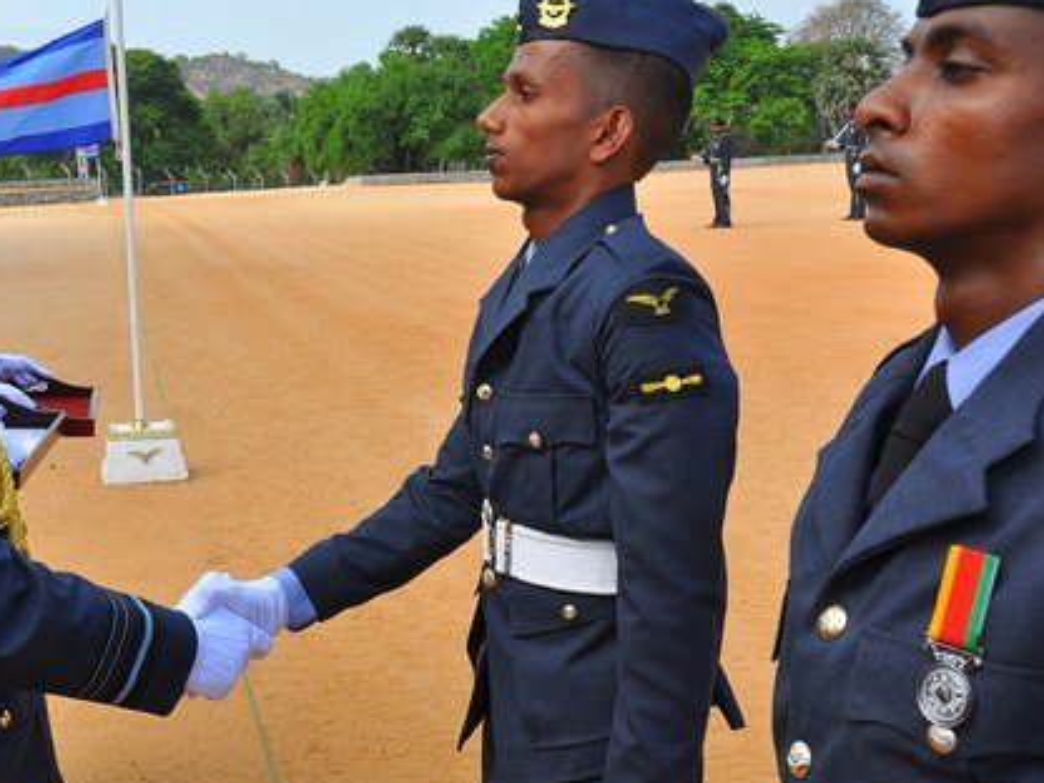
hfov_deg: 35.0
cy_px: 358
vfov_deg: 27.0
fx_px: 1629
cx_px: 299
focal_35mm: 54
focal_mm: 26
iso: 200
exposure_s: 1/200
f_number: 10
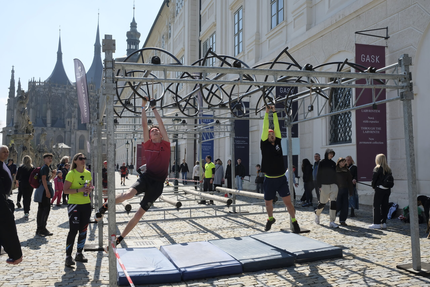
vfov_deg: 40.0
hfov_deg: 57.2
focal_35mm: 33
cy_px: 144
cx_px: 215
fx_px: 394
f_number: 10
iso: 400
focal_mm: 22.3
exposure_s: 1/350
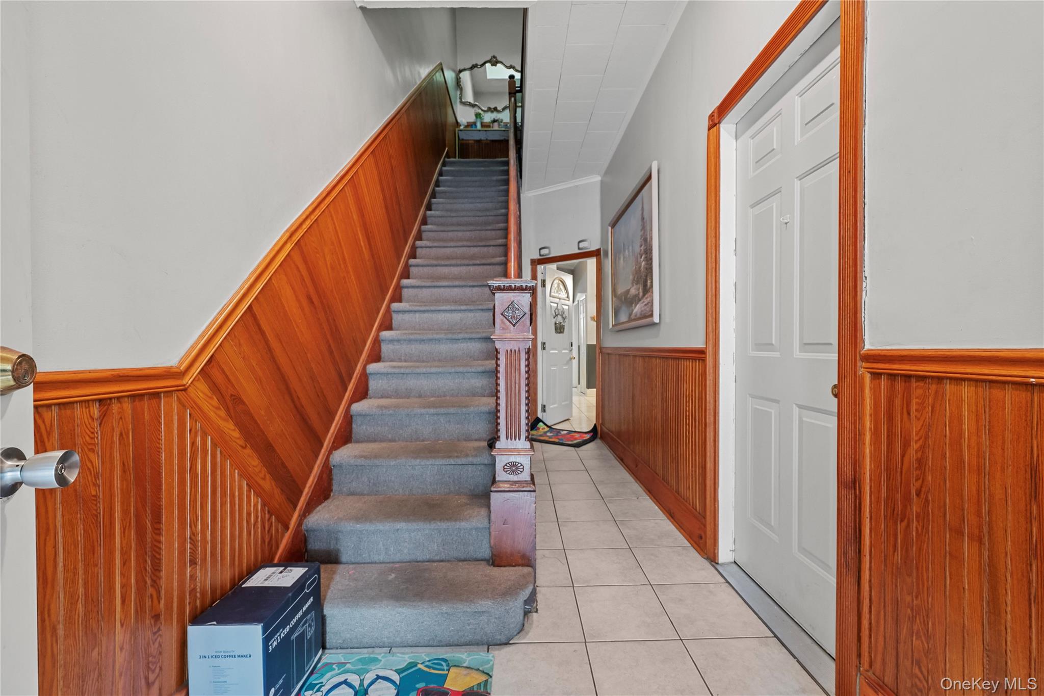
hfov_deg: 104.3
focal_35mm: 14
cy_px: 348
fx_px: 406
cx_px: 522
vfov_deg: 81.2
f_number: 8
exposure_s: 1/2
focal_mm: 14
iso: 800
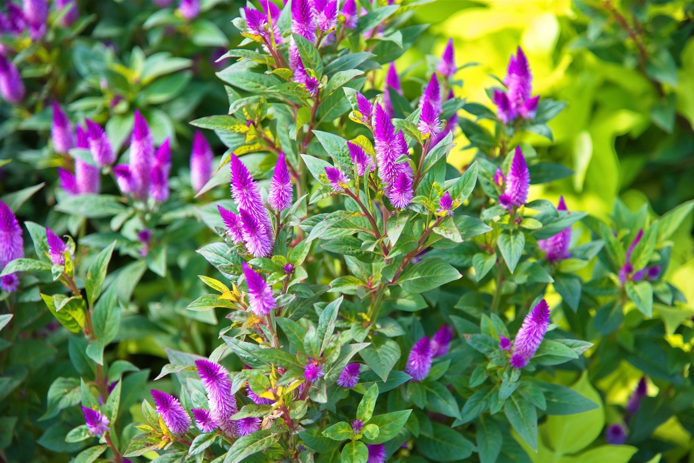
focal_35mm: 120
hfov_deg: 17.1
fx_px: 2314
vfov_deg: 11.4
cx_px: 347
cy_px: 232
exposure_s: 1/250
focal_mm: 120
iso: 450
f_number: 4
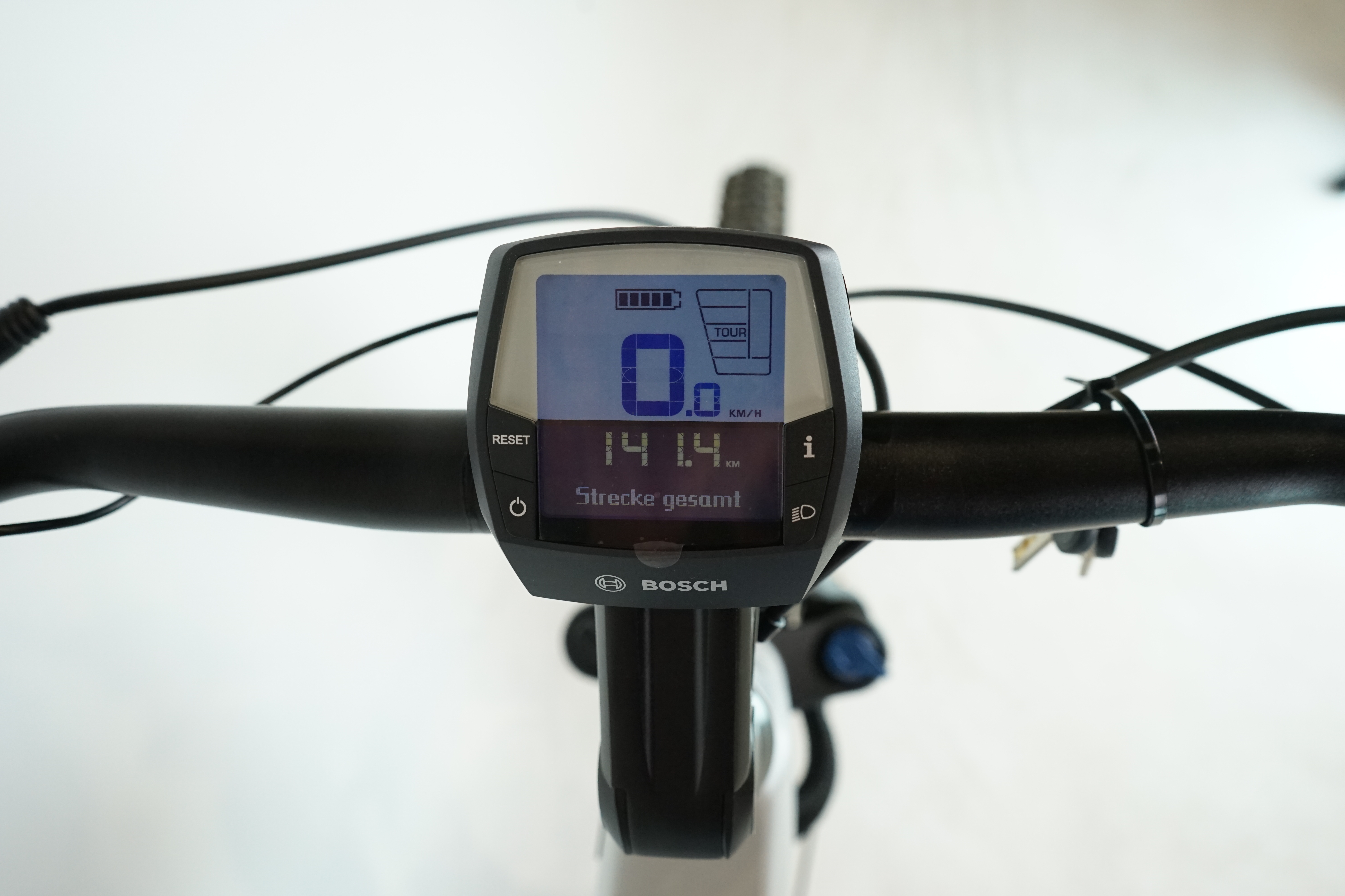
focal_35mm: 31
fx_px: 1158
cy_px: 448
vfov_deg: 42.3
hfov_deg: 60.3
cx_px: 672
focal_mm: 31
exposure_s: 1/200
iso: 2000
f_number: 5.6
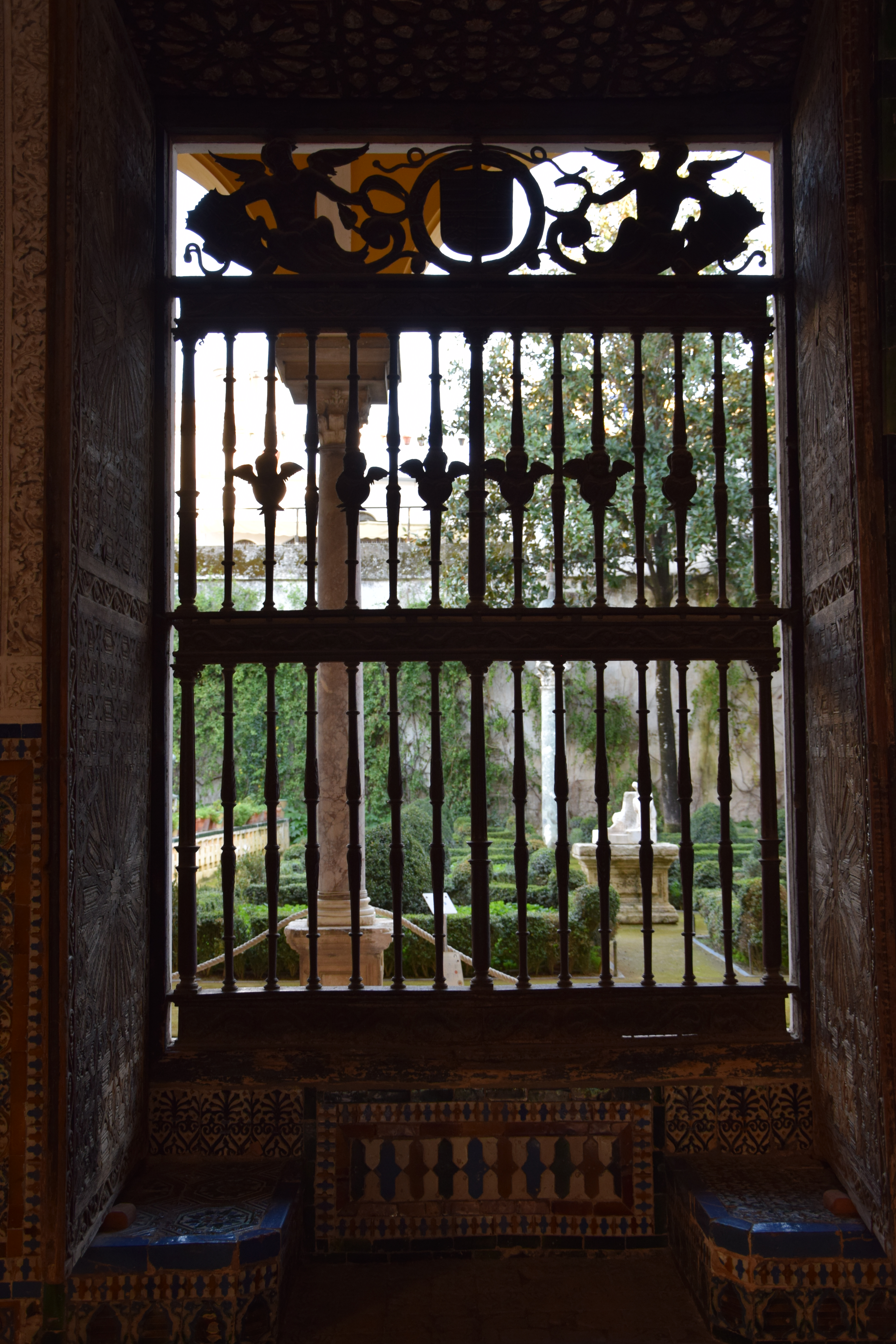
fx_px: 1438
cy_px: 669
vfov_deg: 50.1
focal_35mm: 39
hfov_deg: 34.6
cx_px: 460
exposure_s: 1/80
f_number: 4.5
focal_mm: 25
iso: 400
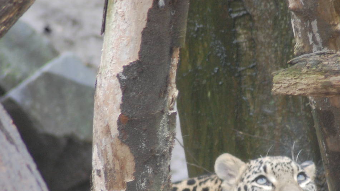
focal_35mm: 791
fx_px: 7131
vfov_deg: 1.5
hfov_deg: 2.7
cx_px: 246
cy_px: 189
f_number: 5.6
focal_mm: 300
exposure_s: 1/50
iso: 800
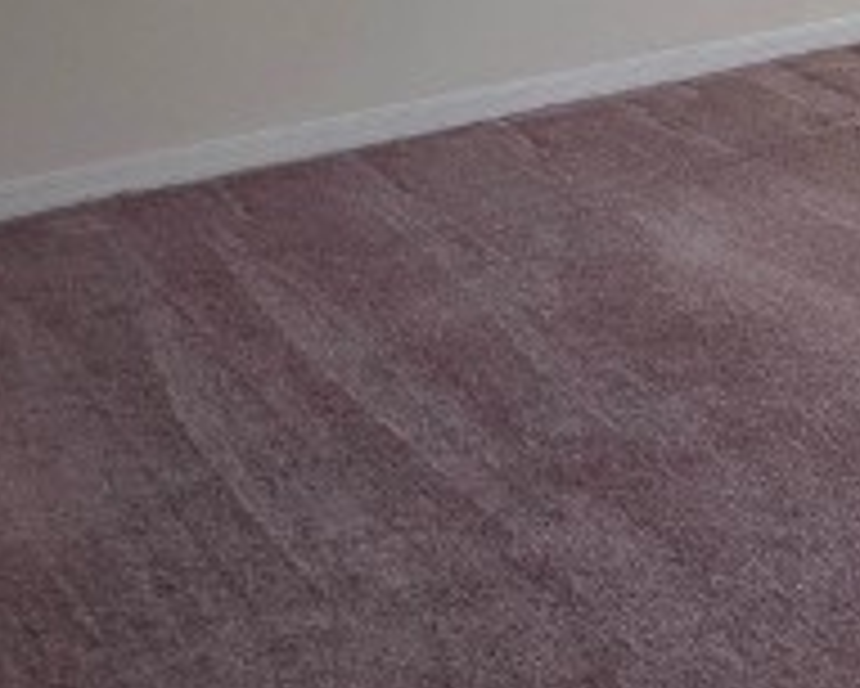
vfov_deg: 20.4
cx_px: 1202
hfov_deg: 23.6
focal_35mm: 68
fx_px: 1732
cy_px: -220
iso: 160
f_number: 1.9
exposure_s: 1/60
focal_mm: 2.2
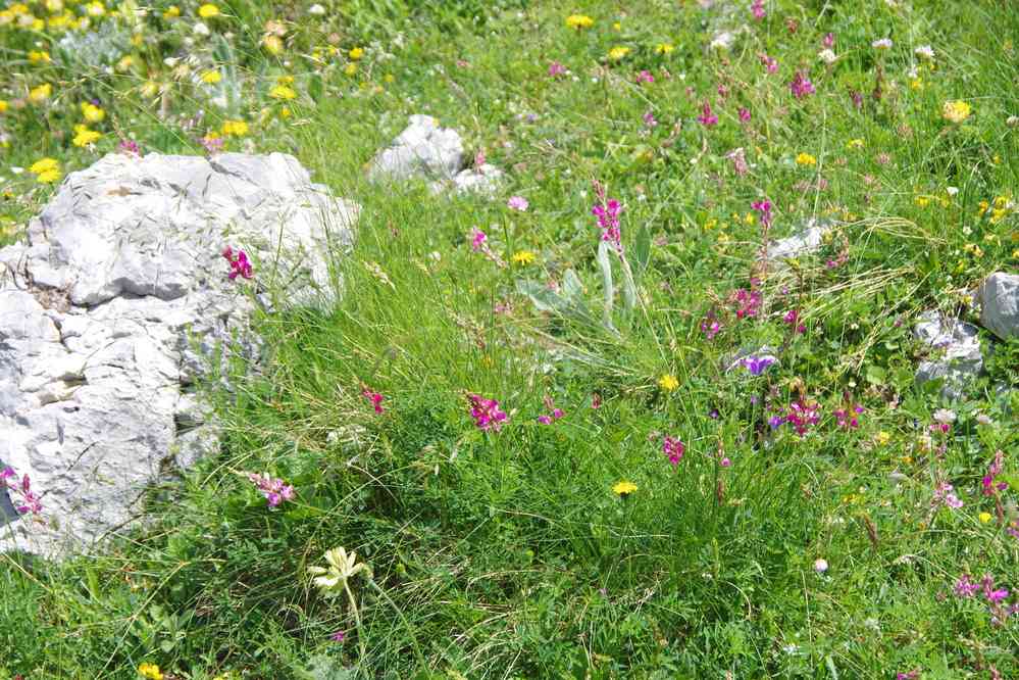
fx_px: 2972
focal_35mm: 105
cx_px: 510
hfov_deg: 19.5
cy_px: 340
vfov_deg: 13.0
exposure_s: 1/100
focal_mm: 70
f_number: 8
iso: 200
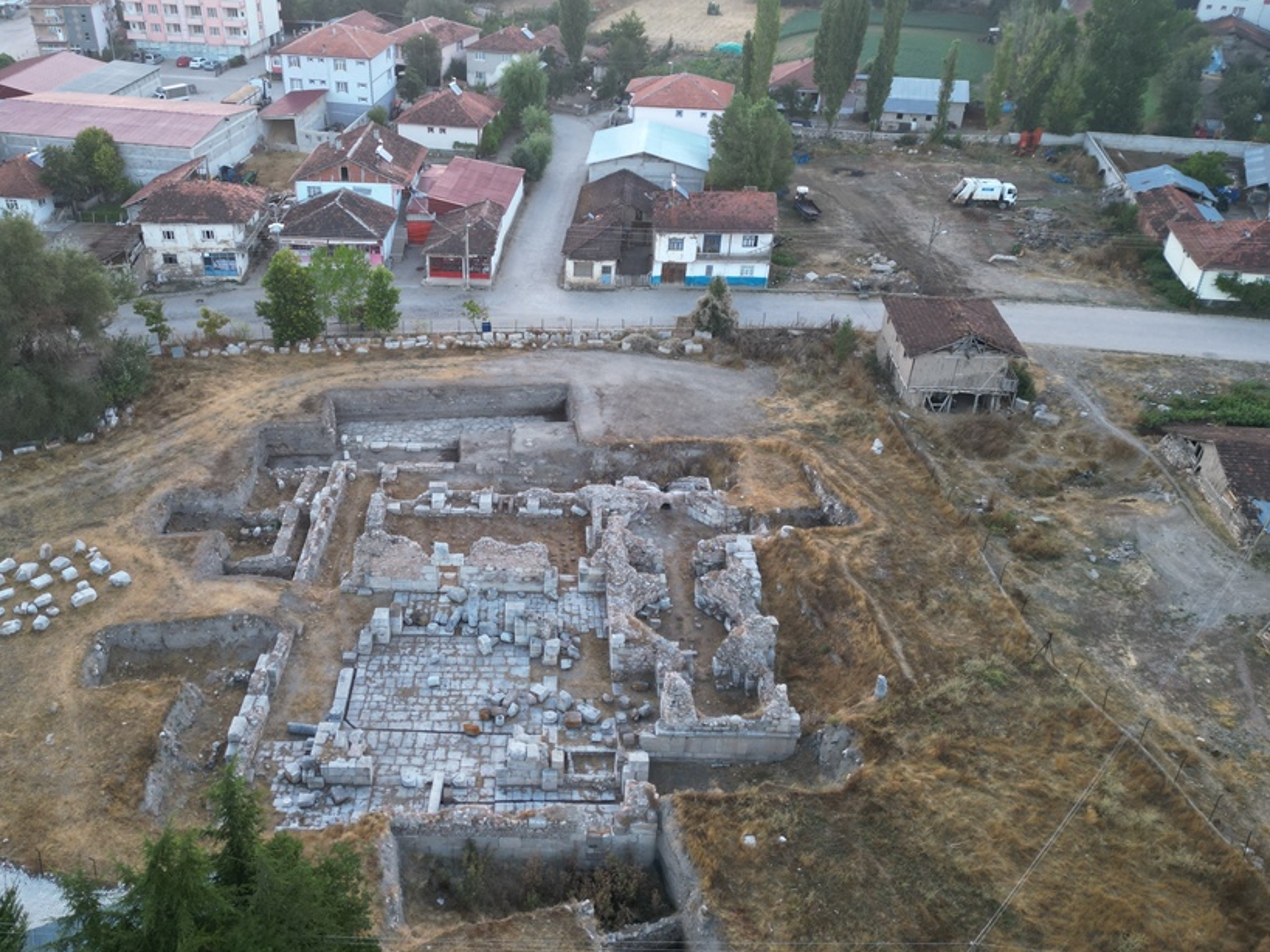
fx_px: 1100
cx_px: 535
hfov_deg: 59.7
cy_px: 459
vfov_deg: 46.8
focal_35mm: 30
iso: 100
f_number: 1.7
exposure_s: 1/50
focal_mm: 6.72
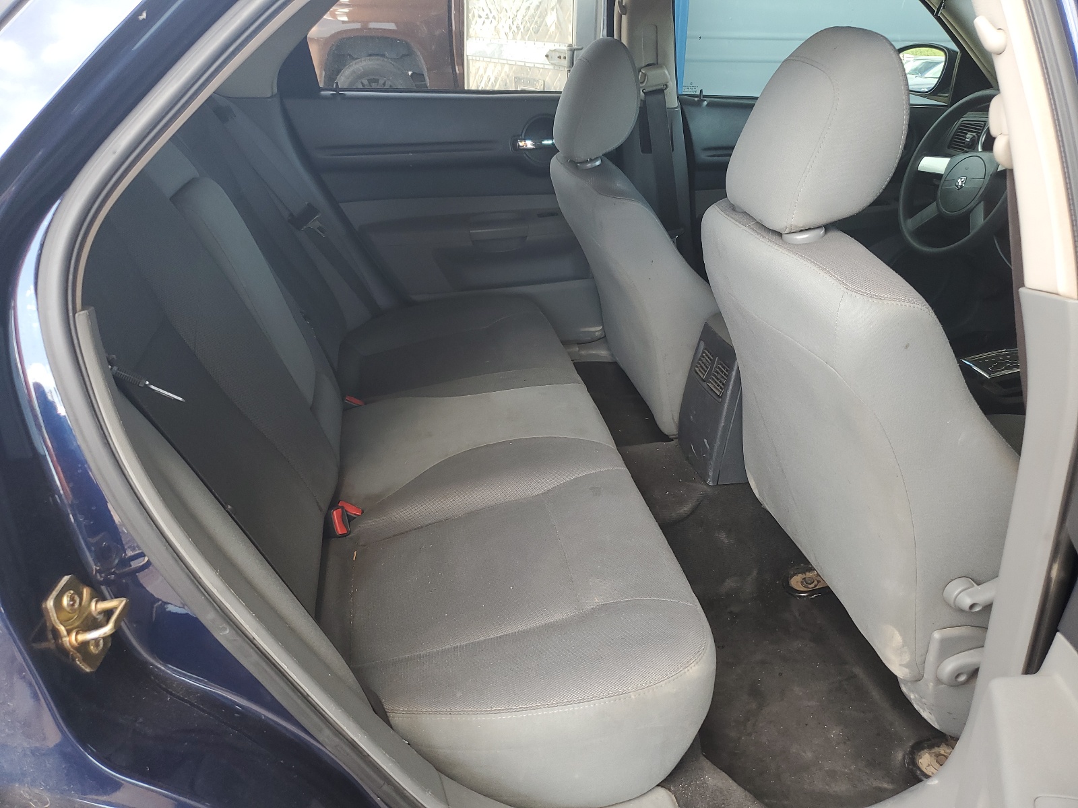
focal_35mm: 26
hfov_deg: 67.3
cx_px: 539
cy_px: 404
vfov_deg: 53.1
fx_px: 810
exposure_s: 1/120
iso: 56
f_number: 1.5
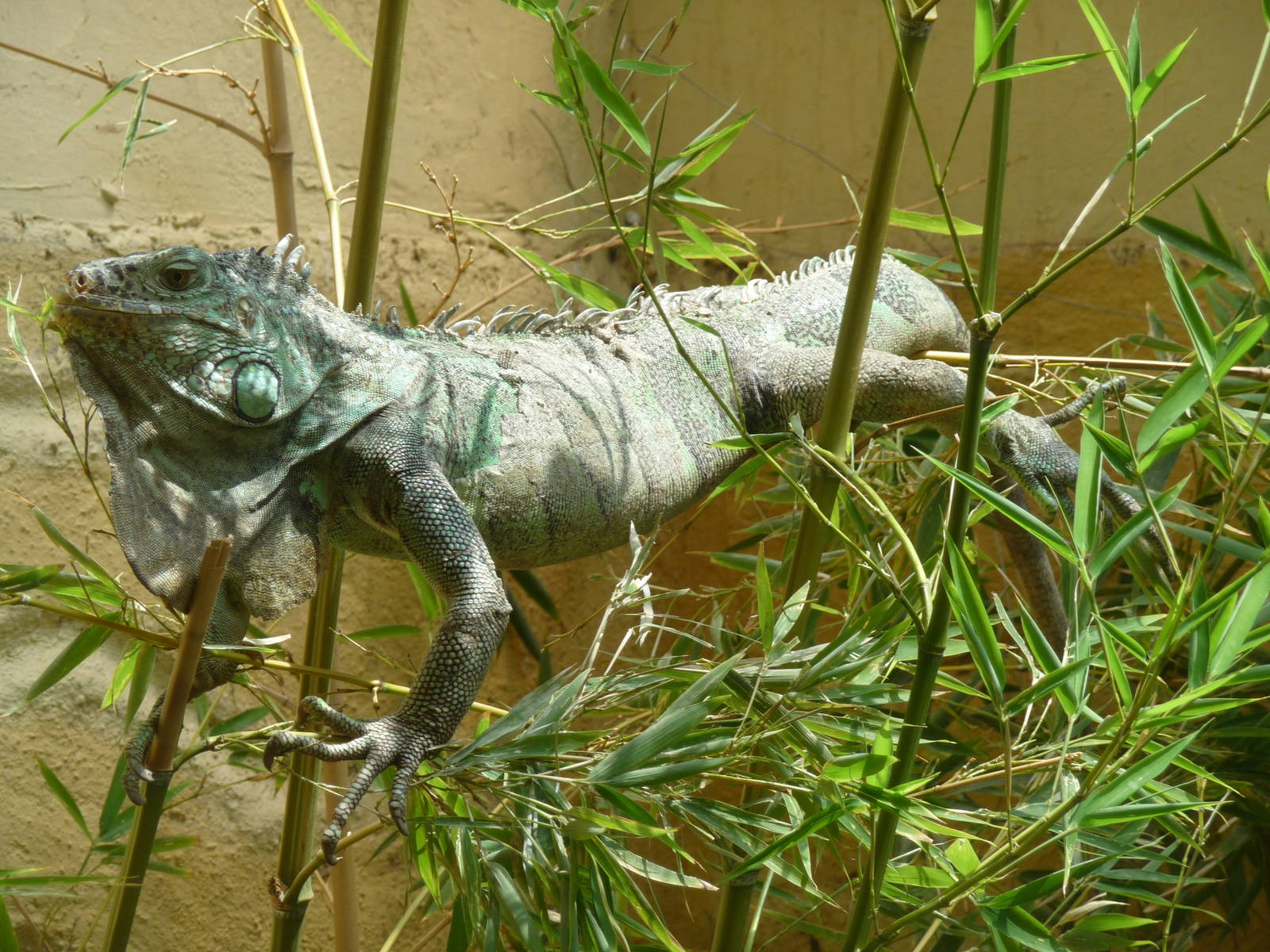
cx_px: 635
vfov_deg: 9.4
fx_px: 5797
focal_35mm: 158
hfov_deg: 12.5
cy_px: 476
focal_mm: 27.1
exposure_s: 1/200
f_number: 4.8
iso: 100
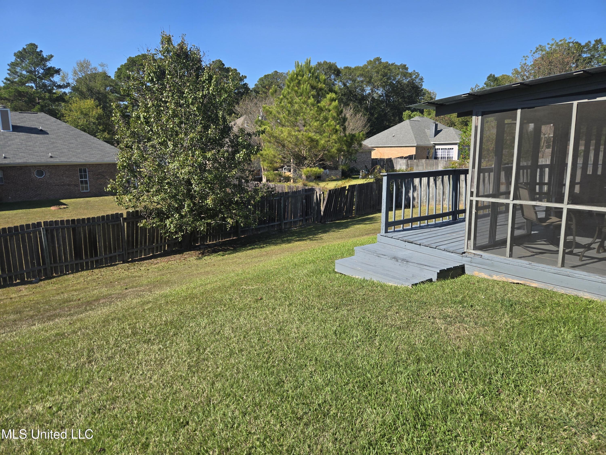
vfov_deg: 58.9
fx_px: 403
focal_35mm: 23
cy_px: 228
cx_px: 303
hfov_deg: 73.9
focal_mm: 5.4
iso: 50
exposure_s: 1/2921
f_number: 1.8
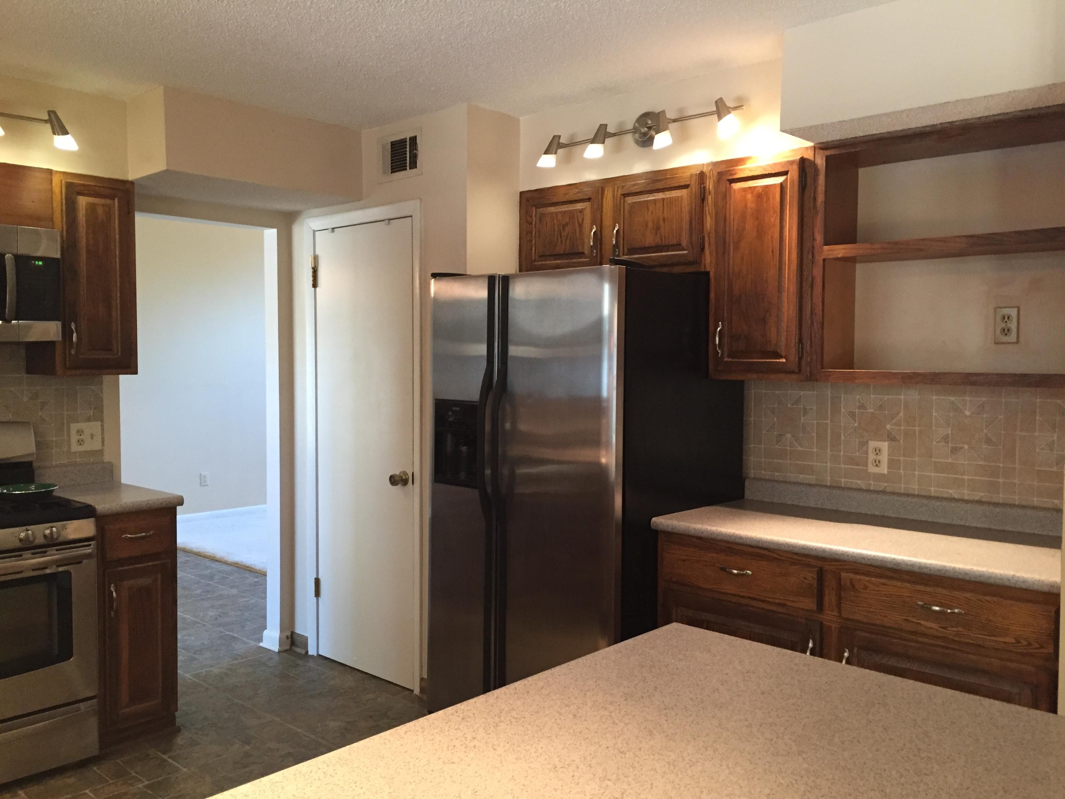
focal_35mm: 29
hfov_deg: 61.7
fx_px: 892
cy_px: 400
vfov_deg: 48.2
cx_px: 532
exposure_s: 1/30
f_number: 2.2
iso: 160
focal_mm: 4.15
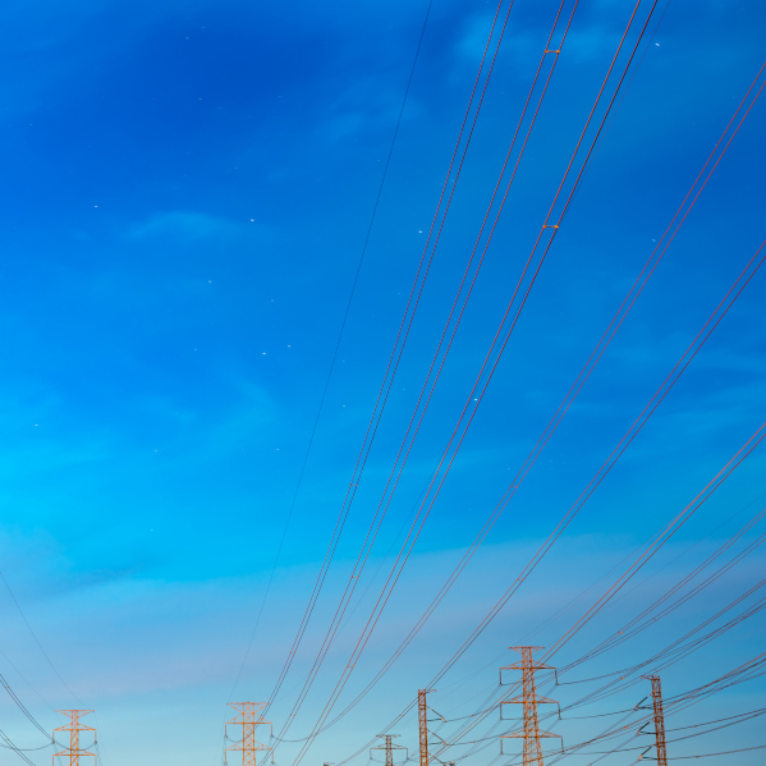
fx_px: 1778
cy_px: 423
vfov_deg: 24.3
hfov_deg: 24.1
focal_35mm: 71
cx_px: 214
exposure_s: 30
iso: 100
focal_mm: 50
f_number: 2.8
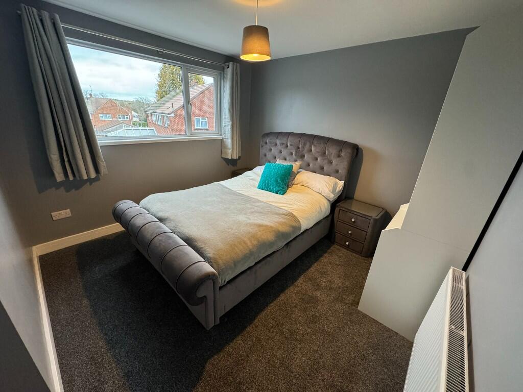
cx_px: 262
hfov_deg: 102.1
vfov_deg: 85.7
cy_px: 196
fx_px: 212
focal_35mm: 14
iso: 320
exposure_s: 1/50
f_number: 2.2
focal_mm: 2.22
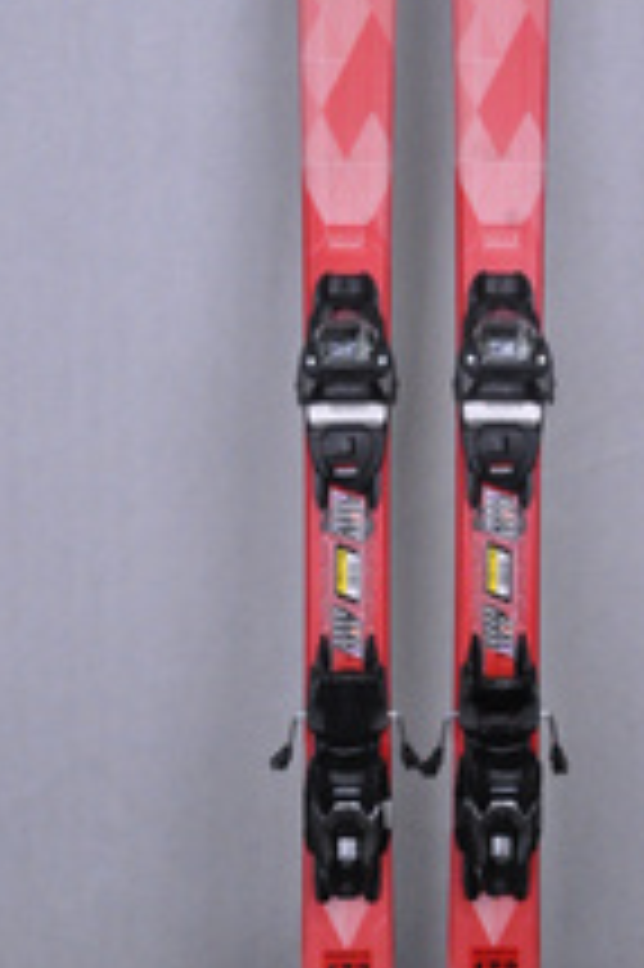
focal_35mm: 66
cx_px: 412
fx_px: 1775
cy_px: 441
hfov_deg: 20.5
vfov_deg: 30.5
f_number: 9.5
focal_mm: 21
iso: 3200
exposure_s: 1/125
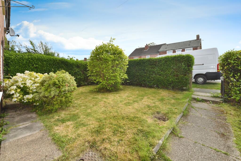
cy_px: 80
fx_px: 94
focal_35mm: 14
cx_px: 120
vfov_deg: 81.3
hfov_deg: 104.2
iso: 100
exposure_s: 1/180
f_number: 6.7
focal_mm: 14
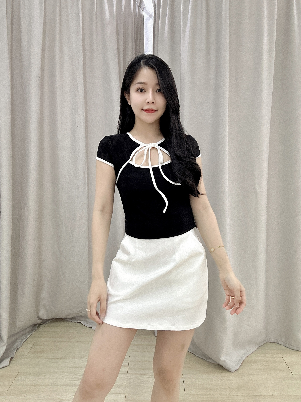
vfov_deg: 73.9
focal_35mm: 23
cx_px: 150
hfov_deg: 58.9
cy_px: 201
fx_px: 267
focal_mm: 2.69
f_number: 1.9
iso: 100
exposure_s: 1/50
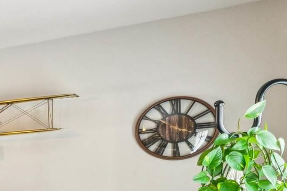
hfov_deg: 17.1
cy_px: 217
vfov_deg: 18.3
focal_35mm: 71
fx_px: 568
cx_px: -335
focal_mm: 15.5
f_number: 13
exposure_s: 1/5
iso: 400
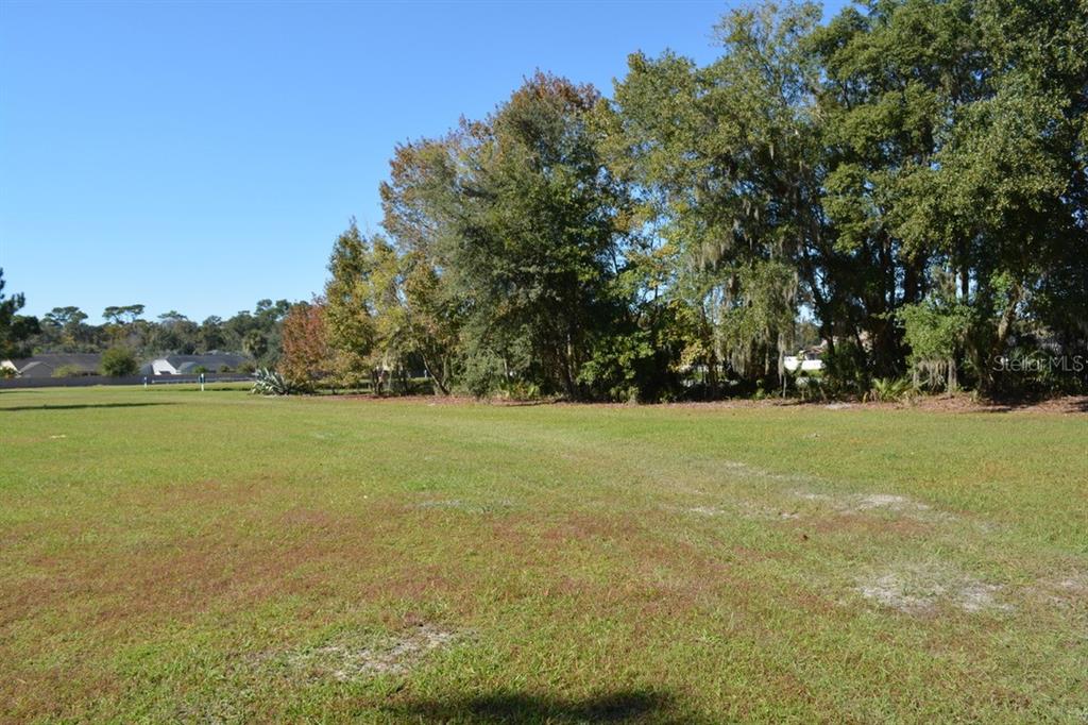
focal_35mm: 27
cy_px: 362
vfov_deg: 47.9
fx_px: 816
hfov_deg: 67.4
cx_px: 544
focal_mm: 18
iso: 180
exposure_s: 1/250
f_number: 8
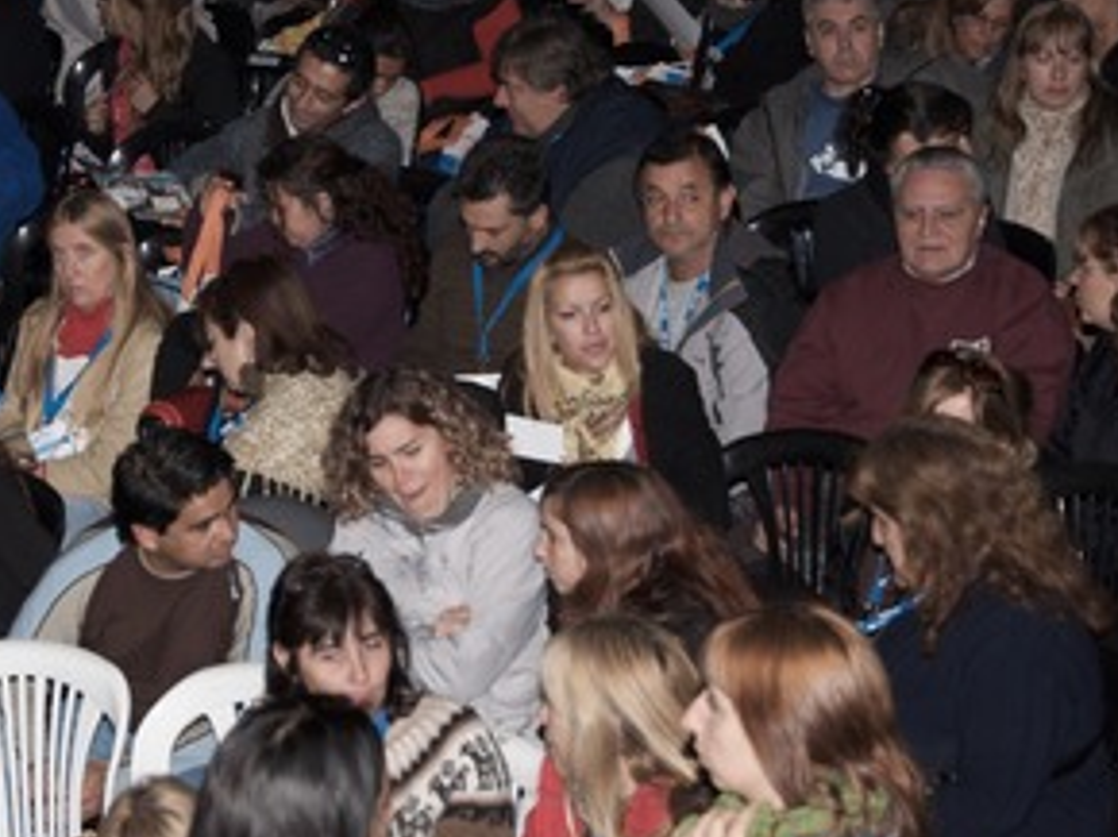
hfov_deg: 12.4
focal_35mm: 159
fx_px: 5131
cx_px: 266
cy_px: 284
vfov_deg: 9.3
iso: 500
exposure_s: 1/80
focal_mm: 50
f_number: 5.6
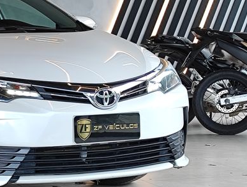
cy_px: 96
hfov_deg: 29.2
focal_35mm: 59
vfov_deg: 25.0
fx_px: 422
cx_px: -29
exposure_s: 1/120
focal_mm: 5.89
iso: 160
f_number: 1.89
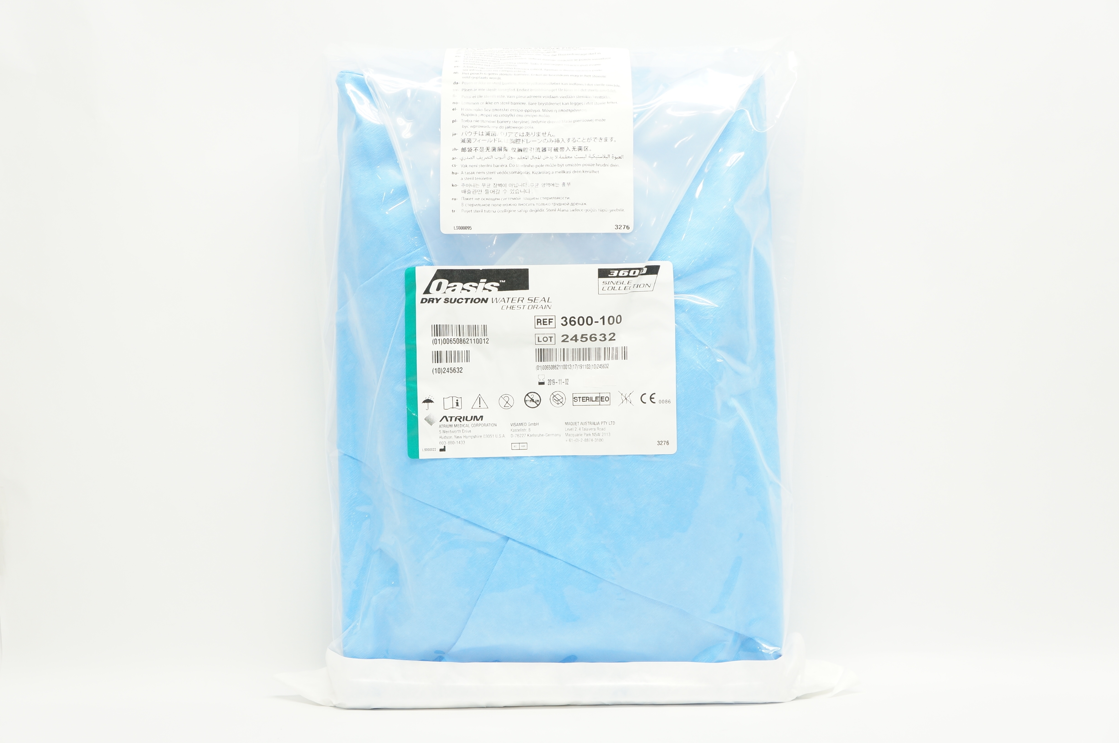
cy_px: 372
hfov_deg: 48.0
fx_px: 1258
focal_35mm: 40
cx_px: 560
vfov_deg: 32.9
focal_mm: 27
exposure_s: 1/50
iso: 400
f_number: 5.6
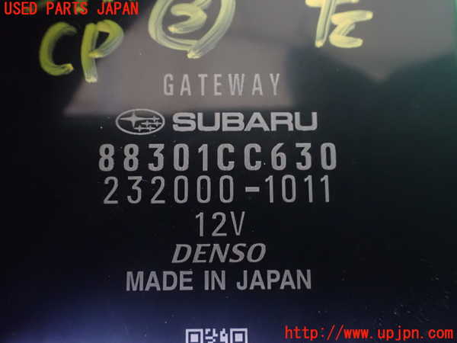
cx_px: 228
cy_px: 172
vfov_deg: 46.8
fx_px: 396
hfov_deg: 60.0
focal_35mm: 30
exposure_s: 1/15
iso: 1600
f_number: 2.3
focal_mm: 5.4
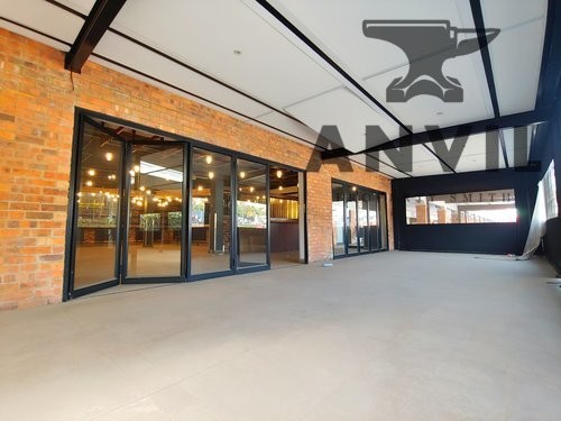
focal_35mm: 16
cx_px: 280
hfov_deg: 94.5
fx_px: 259
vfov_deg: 78.1
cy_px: 210
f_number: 1.9
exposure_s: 1/33
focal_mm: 2.18
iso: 200
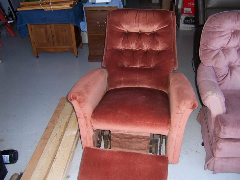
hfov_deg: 54.0
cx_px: 119
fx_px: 236
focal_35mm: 34
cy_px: 92
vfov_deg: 41.8
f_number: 2.8
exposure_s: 1/60
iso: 80
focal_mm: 5.5
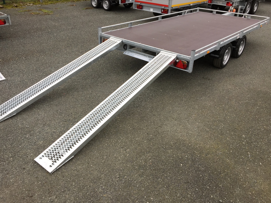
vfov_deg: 46.8
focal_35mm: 30
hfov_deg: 60.0
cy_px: 101
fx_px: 235
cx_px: 135
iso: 32
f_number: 2.2
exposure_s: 1/119
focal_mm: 4.15
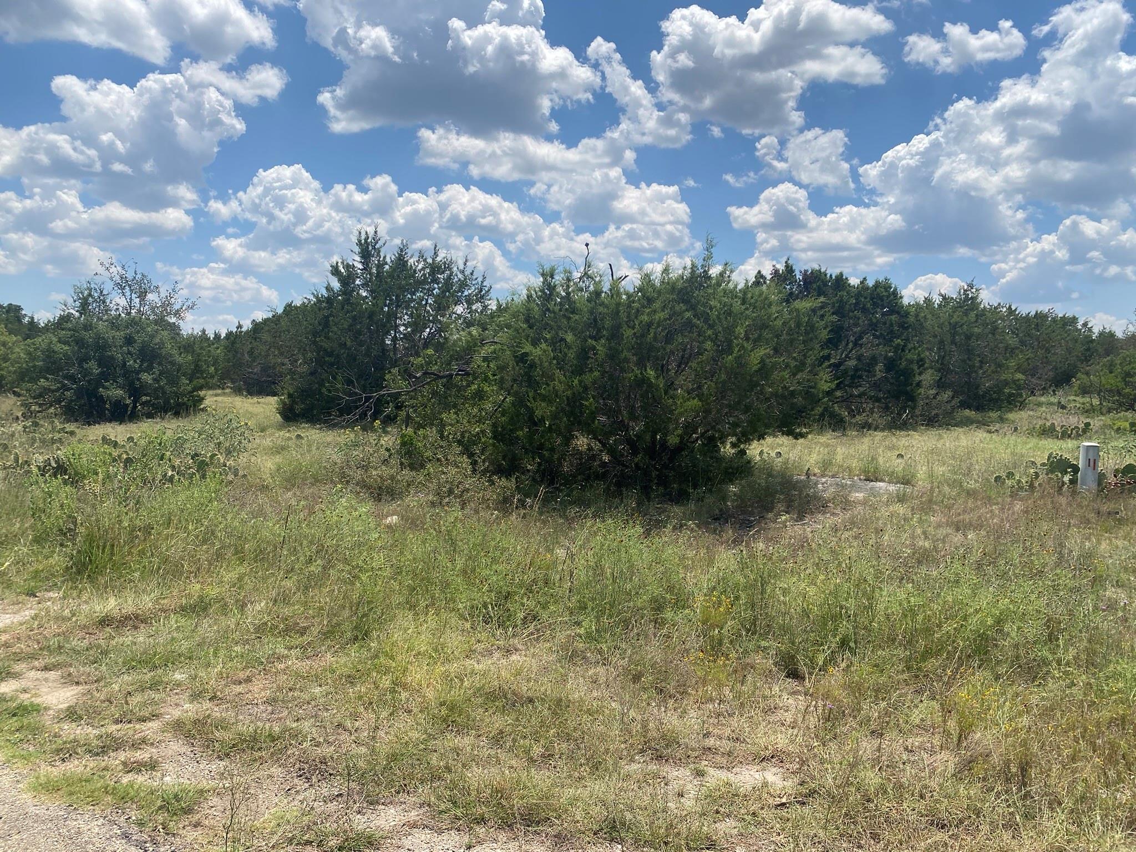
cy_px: 426
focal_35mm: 26
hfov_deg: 67.3
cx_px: 568
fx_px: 853
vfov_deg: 53.1
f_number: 1.8
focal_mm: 4.25
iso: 32
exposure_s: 1/3984
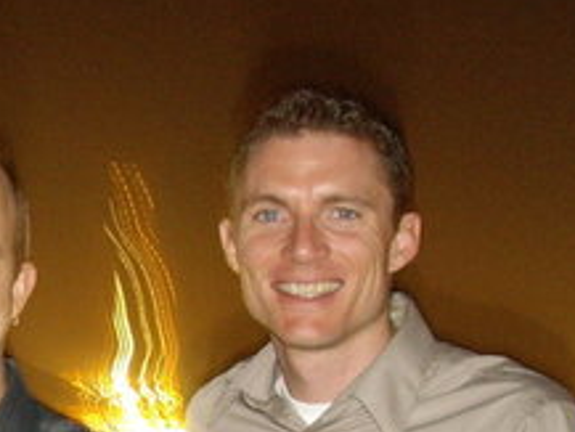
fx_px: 1861
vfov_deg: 12.9
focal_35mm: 112
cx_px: -111
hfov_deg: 16.8
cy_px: 525
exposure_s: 2.5
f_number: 2.7
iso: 200
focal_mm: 6.2
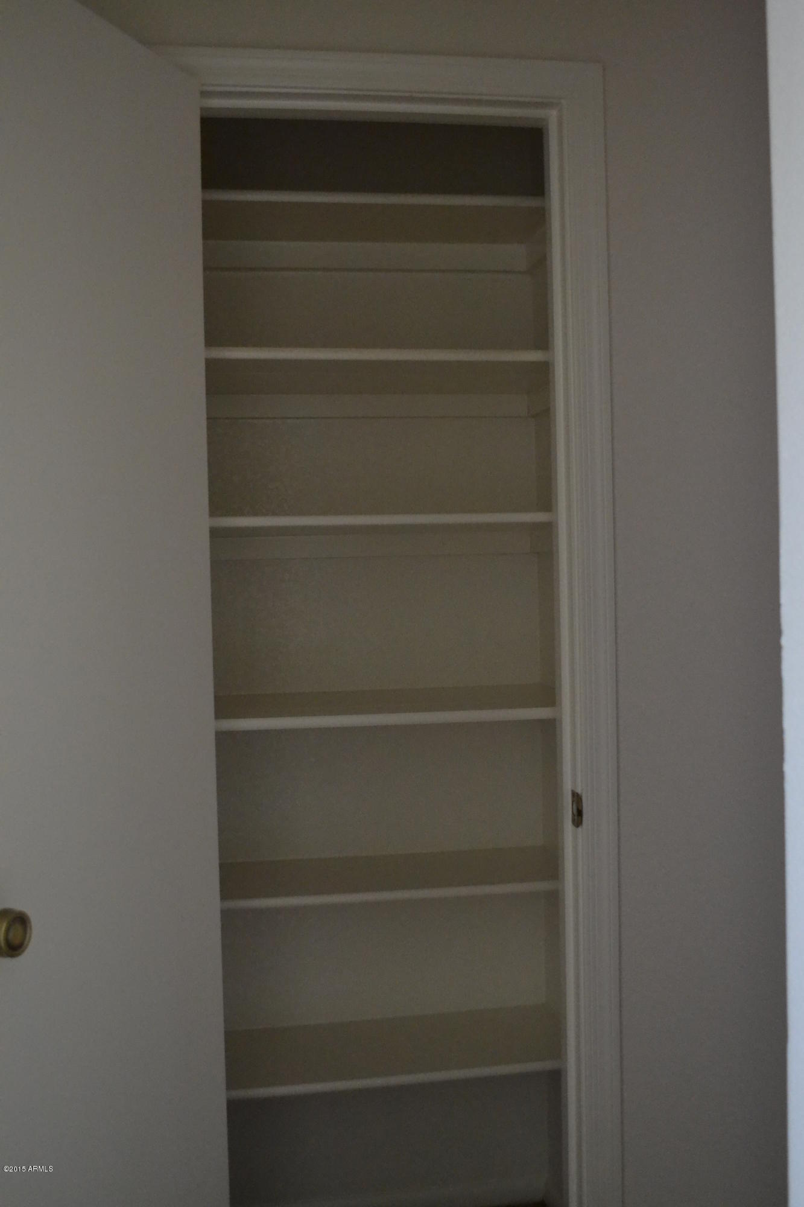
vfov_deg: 53.1
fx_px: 1206
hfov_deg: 36.9
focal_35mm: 36
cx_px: 402
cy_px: 604
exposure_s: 1/30
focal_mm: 24
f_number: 4
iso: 3200
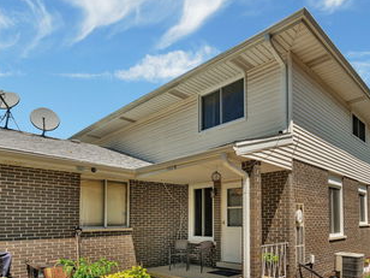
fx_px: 257
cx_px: 245
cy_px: 179
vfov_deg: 55.9
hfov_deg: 69.7
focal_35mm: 24
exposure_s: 1/1250
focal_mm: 16
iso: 500
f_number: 9
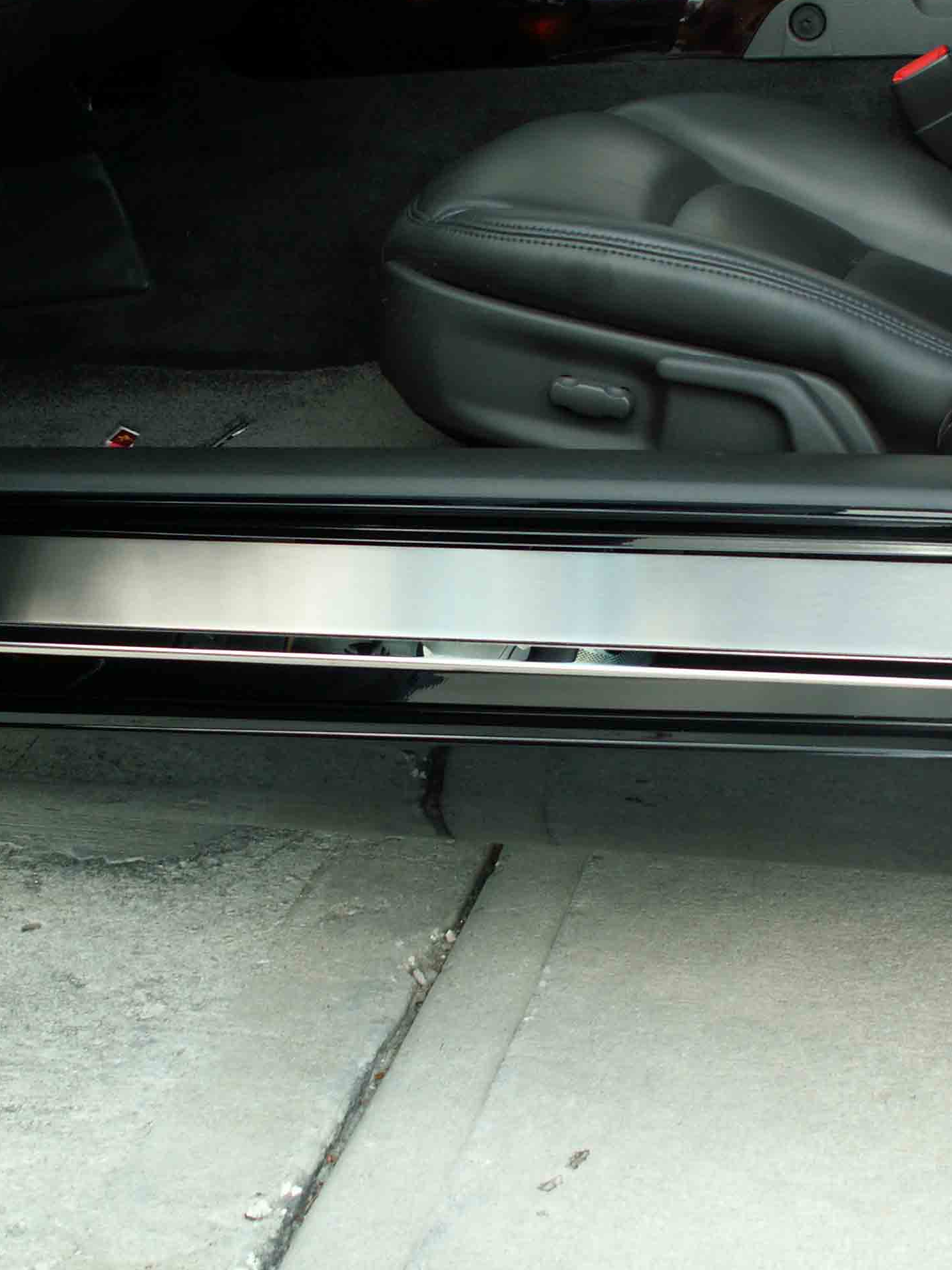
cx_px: 614
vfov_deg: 40.4
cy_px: 631
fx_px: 1723
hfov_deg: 30.7
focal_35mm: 47
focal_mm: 5.86
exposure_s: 1/50
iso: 50
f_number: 3.5
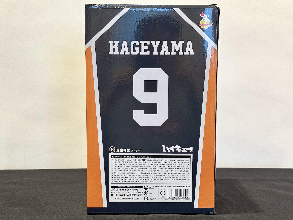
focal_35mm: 48
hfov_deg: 39.7
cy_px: 110
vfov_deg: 30.3
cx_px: 146
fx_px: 406
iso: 80
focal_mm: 6.76
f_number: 1.78
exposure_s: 1/50
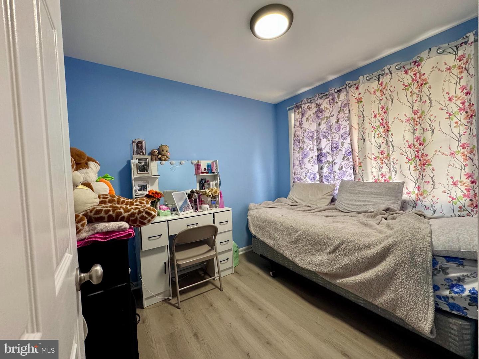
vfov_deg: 85.7
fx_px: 194
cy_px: 180
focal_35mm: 14
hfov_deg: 102.1
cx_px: 240
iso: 250
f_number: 2.2
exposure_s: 1/120
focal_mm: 2.22
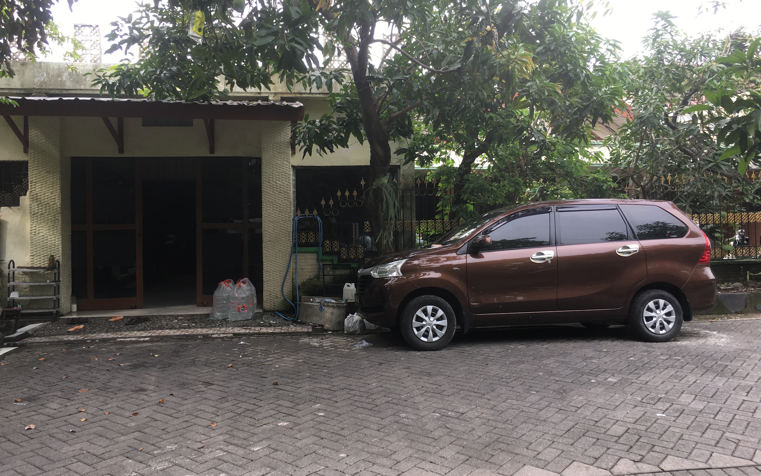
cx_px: 381
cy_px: 211
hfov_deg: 61.2
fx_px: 643
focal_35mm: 31
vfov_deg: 40.5
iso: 25
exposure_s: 1/122
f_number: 2.2
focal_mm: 4.15
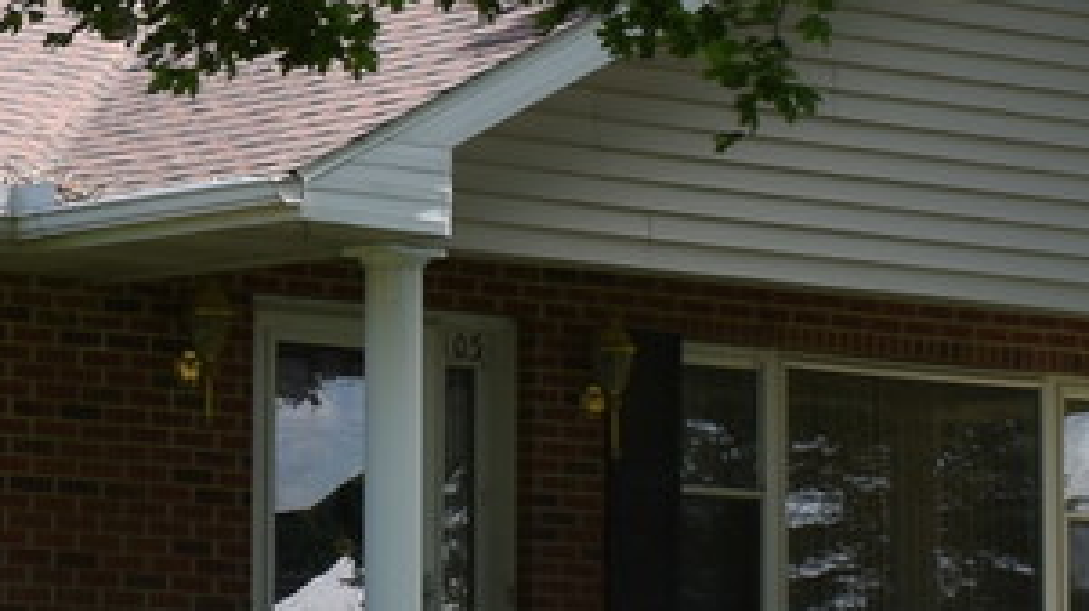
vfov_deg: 6.8
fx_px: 5133
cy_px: 174
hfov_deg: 11.9
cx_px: -116
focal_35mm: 178
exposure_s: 1/200
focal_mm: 21
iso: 100
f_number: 6.3
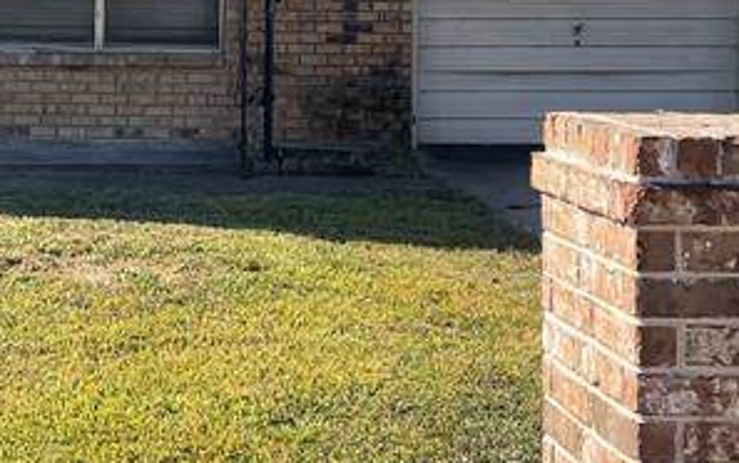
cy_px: -30
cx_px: 112
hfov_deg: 21.5
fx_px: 1914
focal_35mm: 95
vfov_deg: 13.5
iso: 32
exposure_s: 1/2132
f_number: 1.6
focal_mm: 4.2
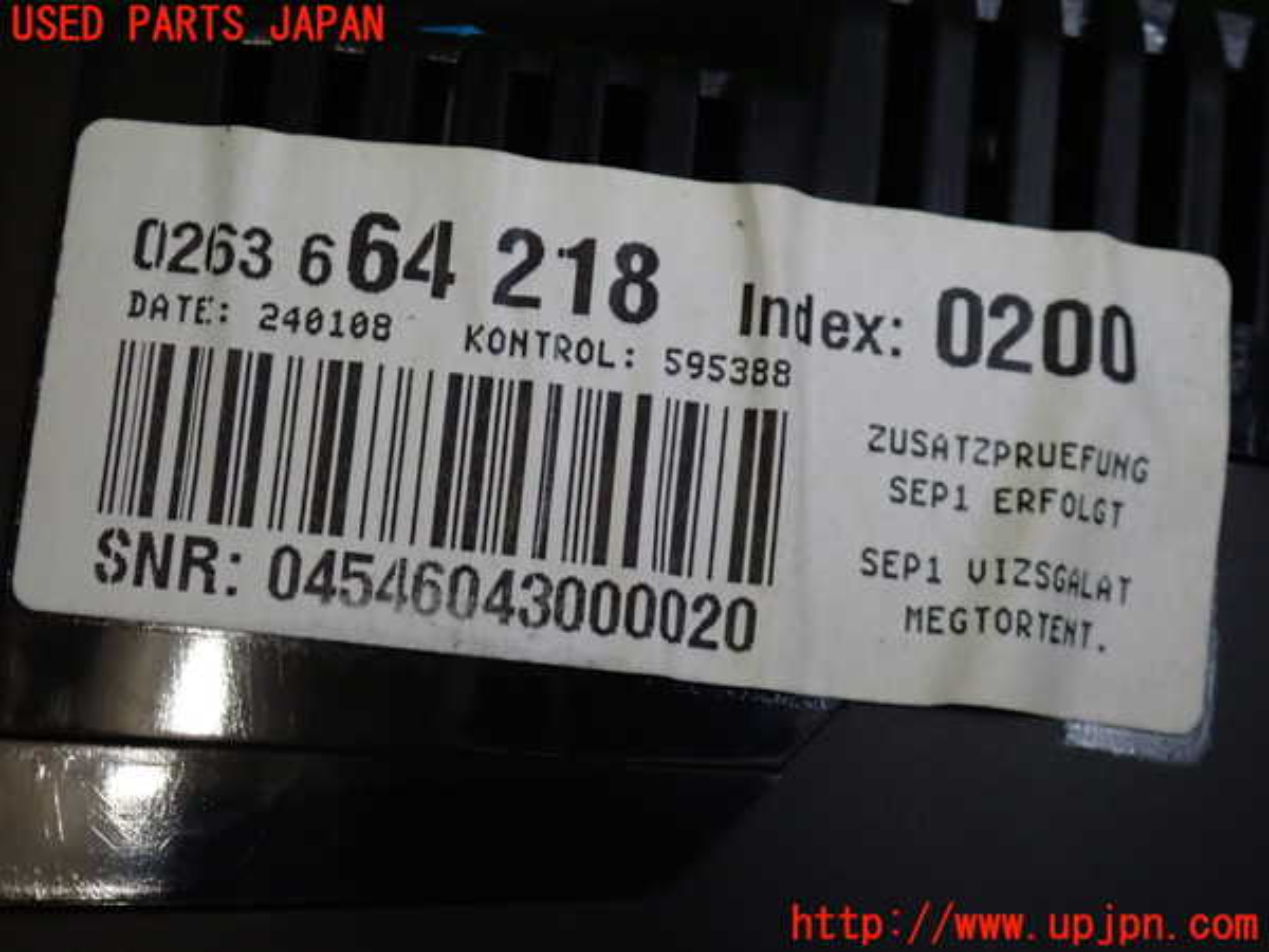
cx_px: 634
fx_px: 3666
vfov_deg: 14.8
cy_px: 476
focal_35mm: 100
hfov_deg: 19.6
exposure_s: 1/80
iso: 800
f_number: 4.9
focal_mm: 18
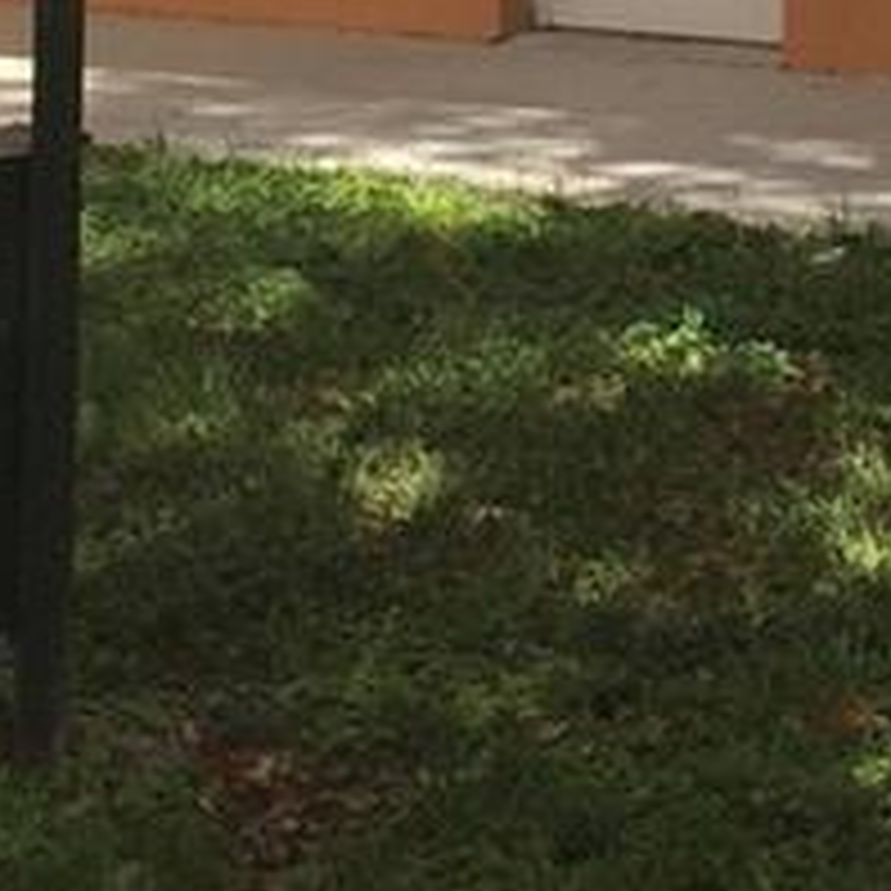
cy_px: -1264
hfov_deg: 11.2
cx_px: 778
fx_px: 4514
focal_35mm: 155
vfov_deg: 9.9
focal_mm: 4.15
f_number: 2.2
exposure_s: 1/842
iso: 32
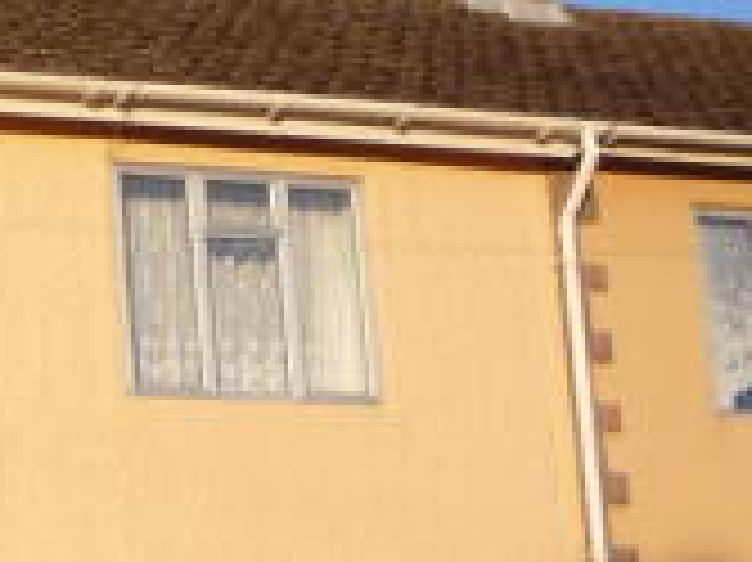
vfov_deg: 13.9
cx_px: -376
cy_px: 551
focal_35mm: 105
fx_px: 2279
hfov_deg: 17.0
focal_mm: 5.2
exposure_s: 1/320
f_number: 4
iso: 100
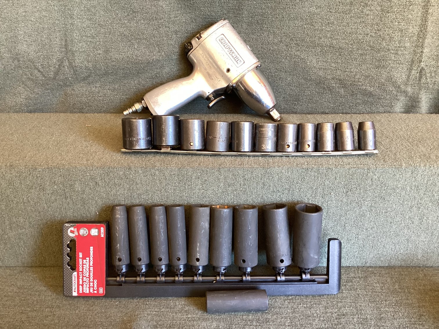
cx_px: 220
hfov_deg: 58.3
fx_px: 393
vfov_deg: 45.4
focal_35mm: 31
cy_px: 164
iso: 200
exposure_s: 1/60
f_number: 2.4
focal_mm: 3.3
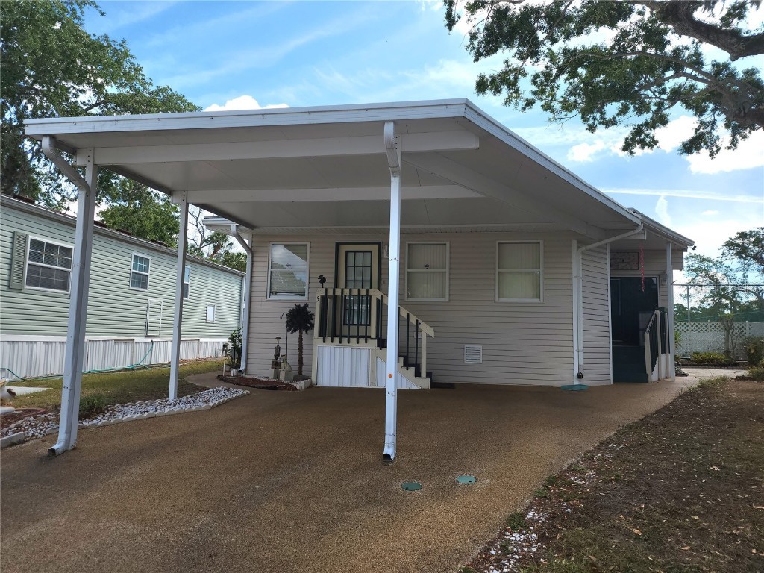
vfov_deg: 58.9
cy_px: 286
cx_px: 382
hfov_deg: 73.9
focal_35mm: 23
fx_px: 508
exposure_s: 1/588
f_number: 1.8
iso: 12
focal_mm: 6.4
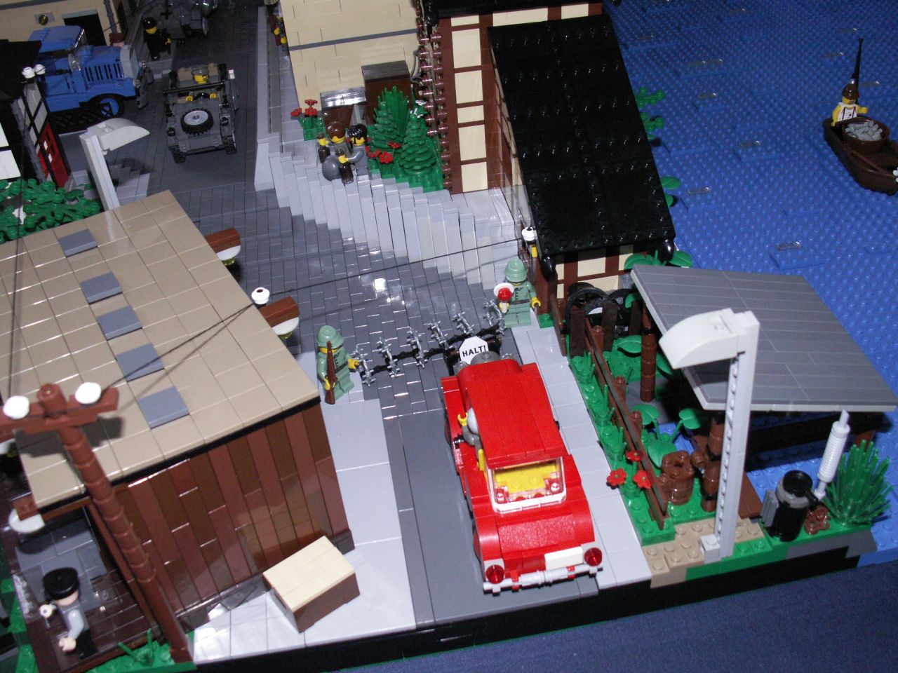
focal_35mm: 35
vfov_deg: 40.7
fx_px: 908
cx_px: 449
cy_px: 336
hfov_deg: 52.6
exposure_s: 1/60
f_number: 2.8
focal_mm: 5.86
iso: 160
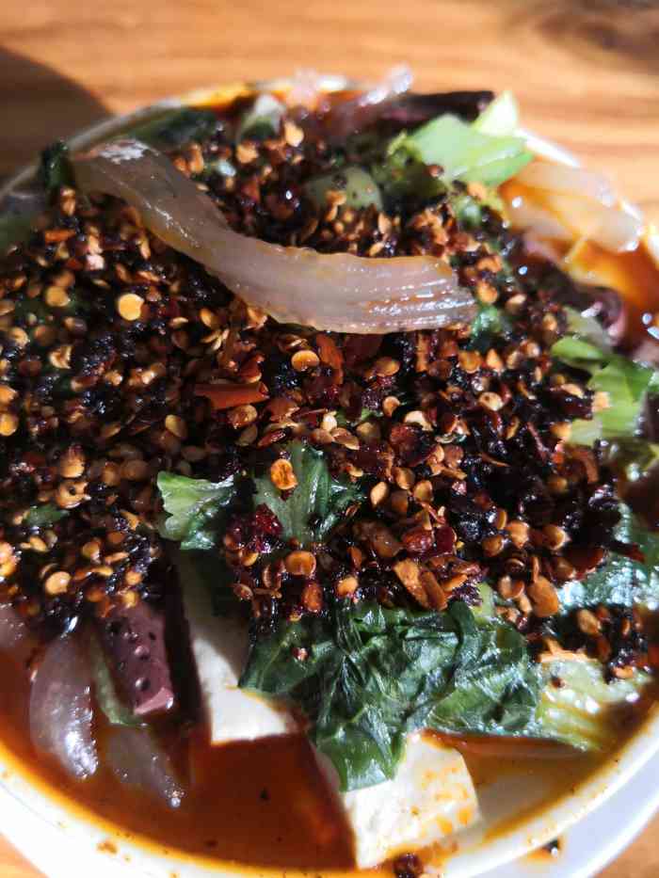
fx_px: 685
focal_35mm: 27
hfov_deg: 51.4
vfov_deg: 65.3
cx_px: 330
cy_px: 439
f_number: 1.6
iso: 80
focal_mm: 3.95
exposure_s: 1/50
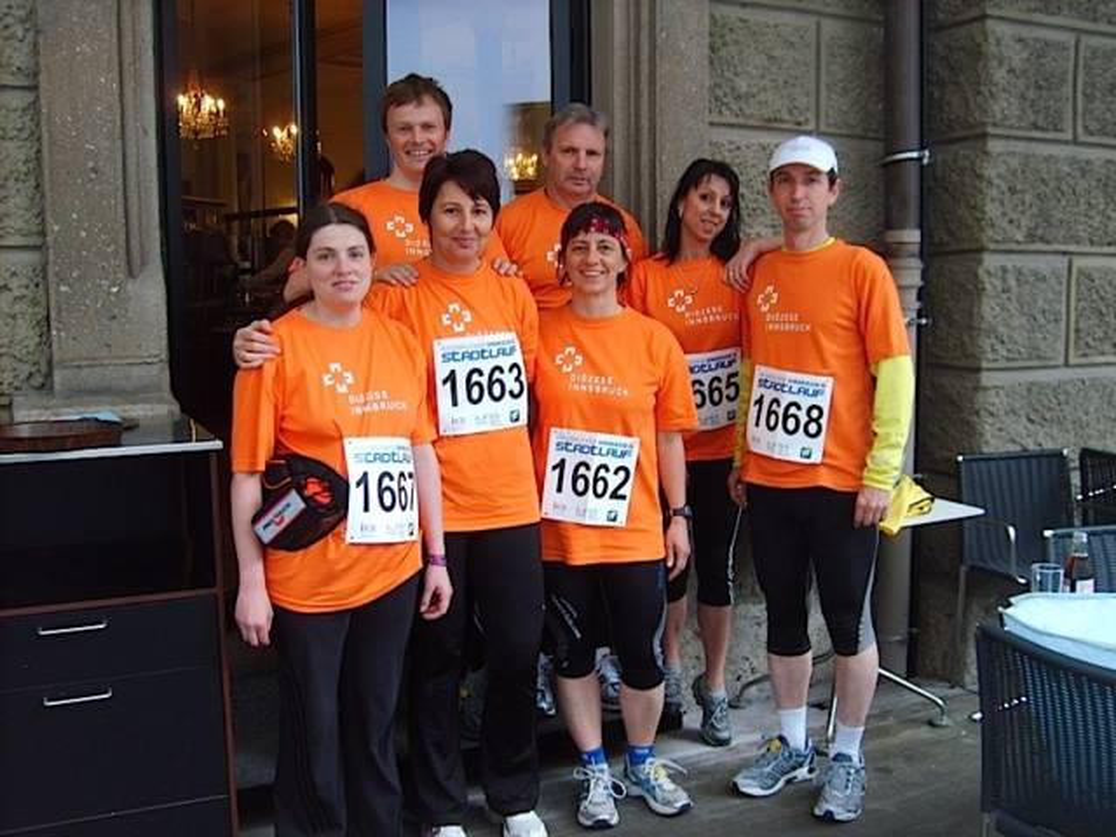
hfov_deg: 52.6
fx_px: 1128
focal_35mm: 35
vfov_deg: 40.7
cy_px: 418
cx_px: 558
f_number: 2.8
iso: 93
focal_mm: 5.8
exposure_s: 1/30
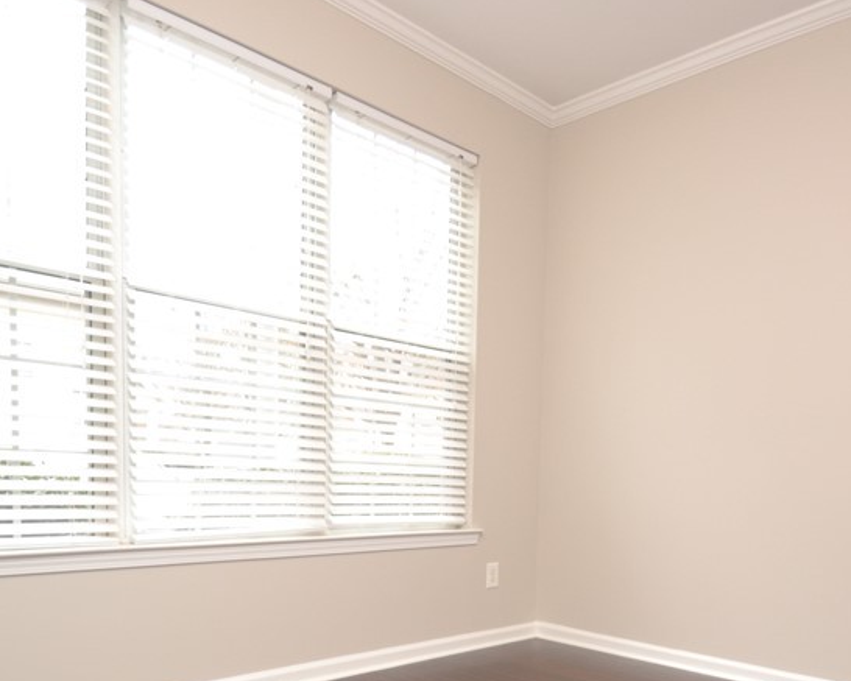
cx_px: 535
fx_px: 705
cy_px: 531
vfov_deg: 49.0
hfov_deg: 61.3
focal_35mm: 28
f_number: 3.5
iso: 500
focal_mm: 10
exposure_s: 1/60
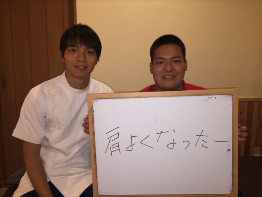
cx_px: 131
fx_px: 219
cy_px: 98
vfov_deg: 48.2
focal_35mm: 29
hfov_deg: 61.7
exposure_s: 1/24
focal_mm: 4.15
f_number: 2.2
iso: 64
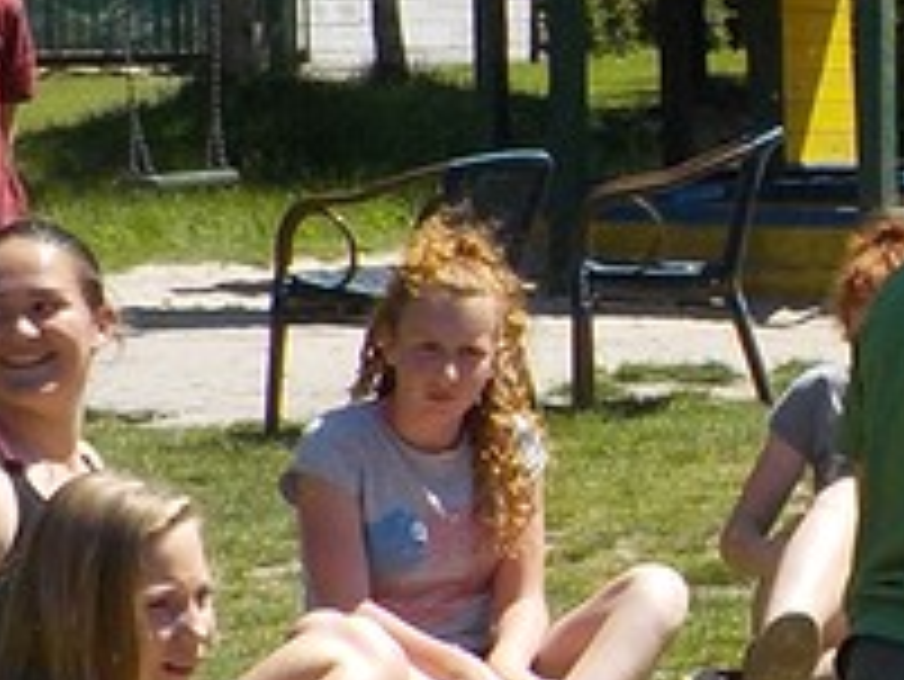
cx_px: 1408
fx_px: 3998
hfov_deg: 12.2
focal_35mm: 153
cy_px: 162
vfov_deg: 9.7
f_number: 3.3
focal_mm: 4.1
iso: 125
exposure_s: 1/1000
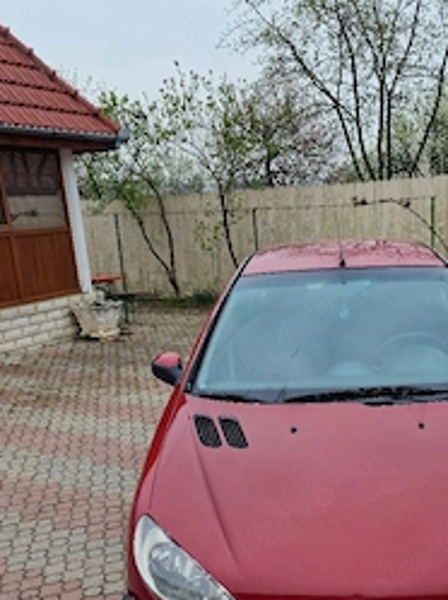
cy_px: 383
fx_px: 640
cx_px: 306
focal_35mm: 37
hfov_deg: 38.1
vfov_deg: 49.6
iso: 50
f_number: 1.8
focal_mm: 6.4
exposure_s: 1/263
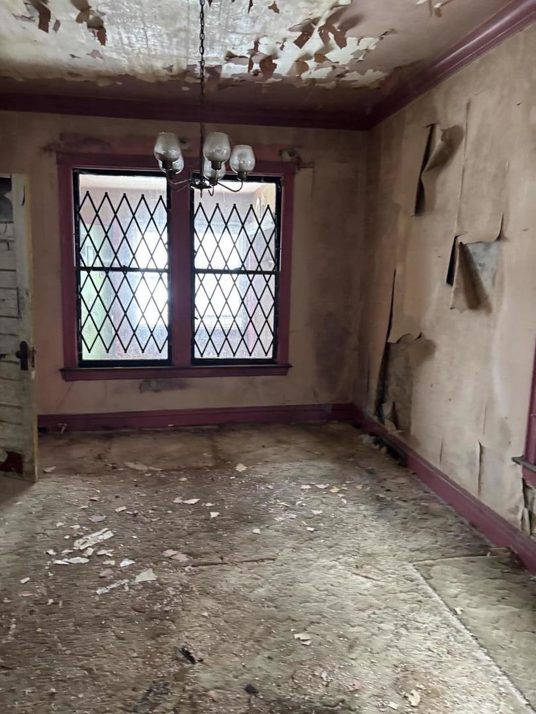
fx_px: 537
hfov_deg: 53.1
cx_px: 268
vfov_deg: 67.3
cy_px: 357
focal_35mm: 26
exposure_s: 1/44
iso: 500
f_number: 1.6
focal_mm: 5.96
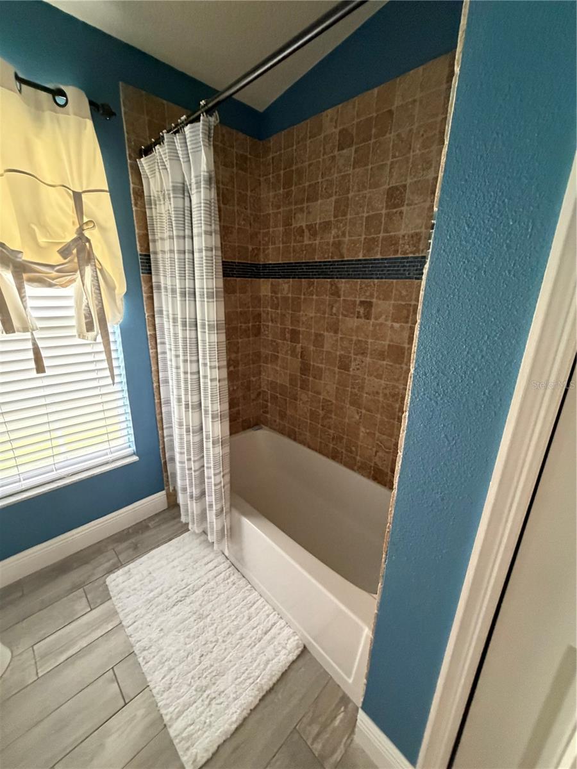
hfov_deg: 85.7
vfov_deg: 102.1
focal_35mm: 14
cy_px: 384
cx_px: 288
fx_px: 311
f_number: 2.2
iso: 640
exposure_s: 1/60
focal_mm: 2.22
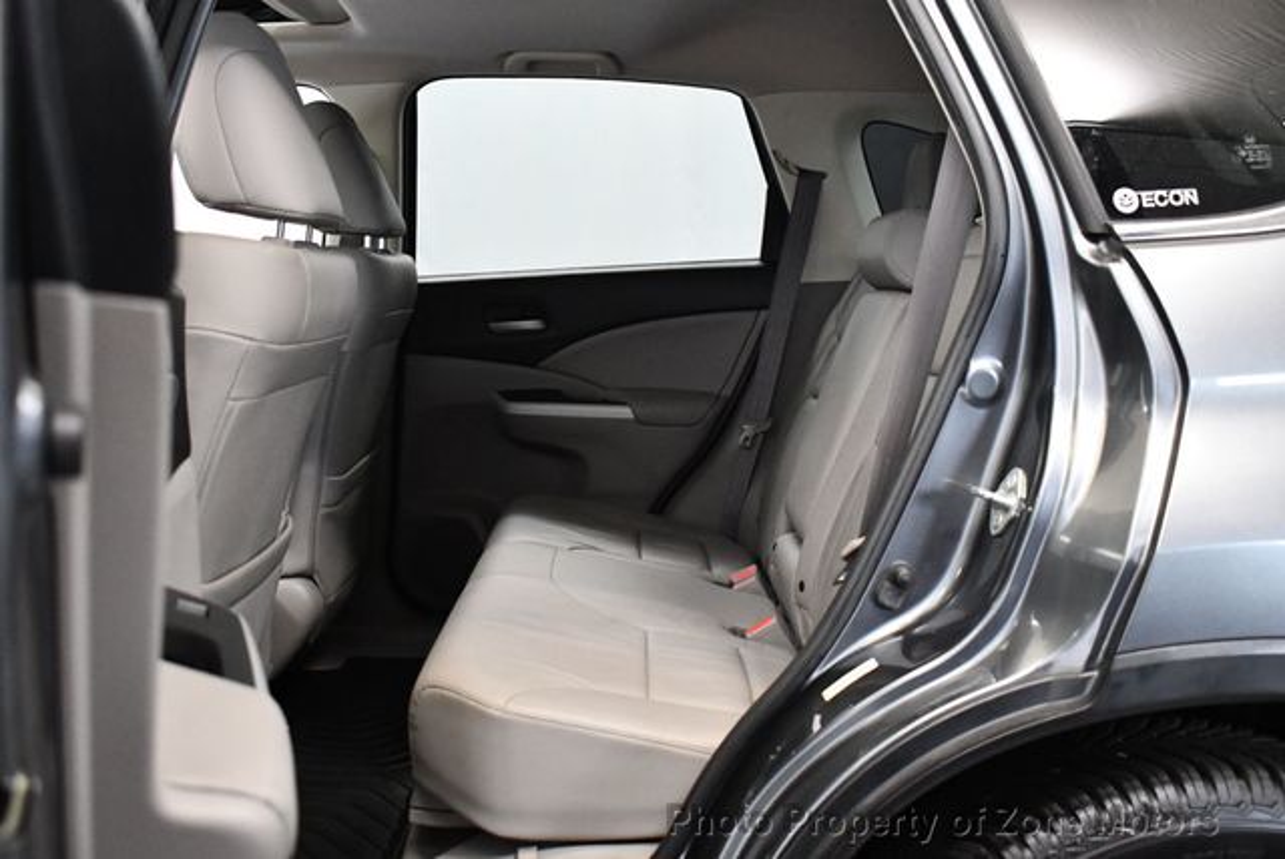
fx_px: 1286
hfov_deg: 53.1
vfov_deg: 36.9
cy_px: 430
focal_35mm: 36
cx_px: 642
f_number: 3.5
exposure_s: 1/125
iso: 3200
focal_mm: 18
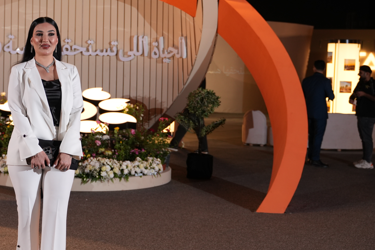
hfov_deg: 27.4
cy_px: 85
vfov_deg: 18.8
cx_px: 69
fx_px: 752
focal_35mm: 72
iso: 500
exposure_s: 1/200
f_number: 2.8
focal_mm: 37.1
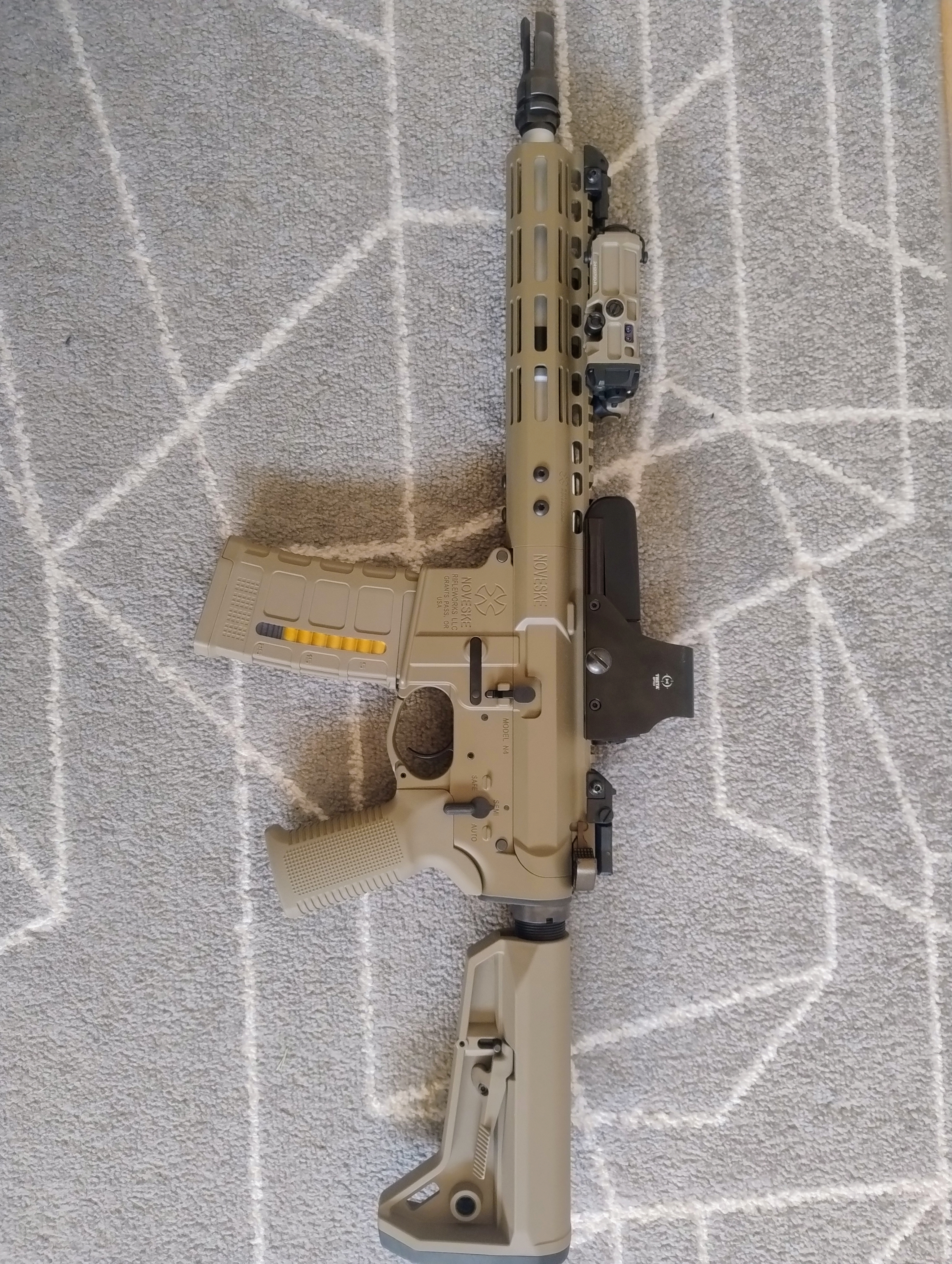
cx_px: 476
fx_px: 878
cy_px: 632
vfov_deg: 71.5
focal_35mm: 24
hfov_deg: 56.9
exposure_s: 1/33.3
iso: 2197
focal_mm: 5.56
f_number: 1.8
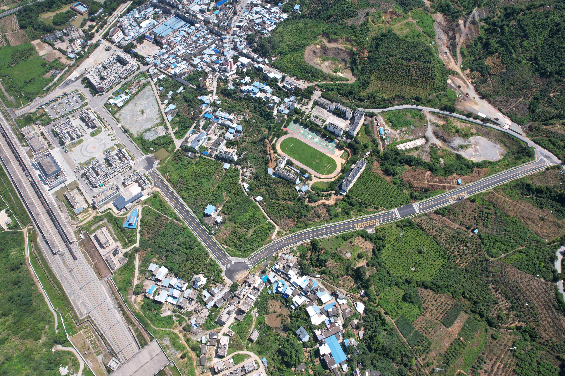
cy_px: 188
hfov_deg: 78.6
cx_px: 282
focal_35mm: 22
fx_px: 345
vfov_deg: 57.2
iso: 100
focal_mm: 8.38
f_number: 2.8
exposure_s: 1/1500
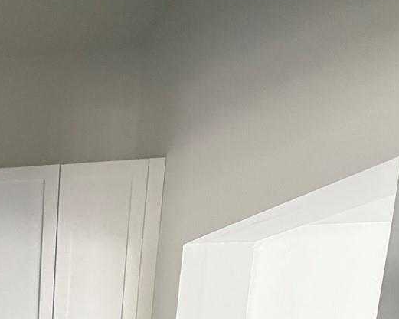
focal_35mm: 42
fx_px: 496
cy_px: 448
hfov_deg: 30.8
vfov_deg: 27.5
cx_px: -156
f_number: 2.2
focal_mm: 2.22
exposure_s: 1/60
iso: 500
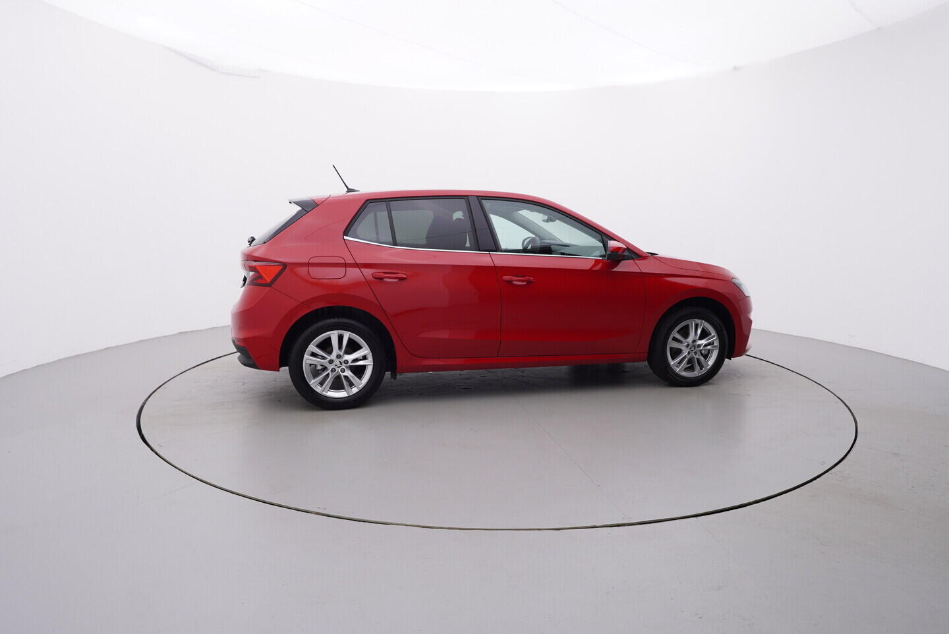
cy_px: 317
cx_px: 474
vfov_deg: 56.2
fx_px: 593
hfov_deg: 77.3
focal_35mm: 22
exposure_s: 1/80
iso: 200
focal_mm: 15
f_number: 5
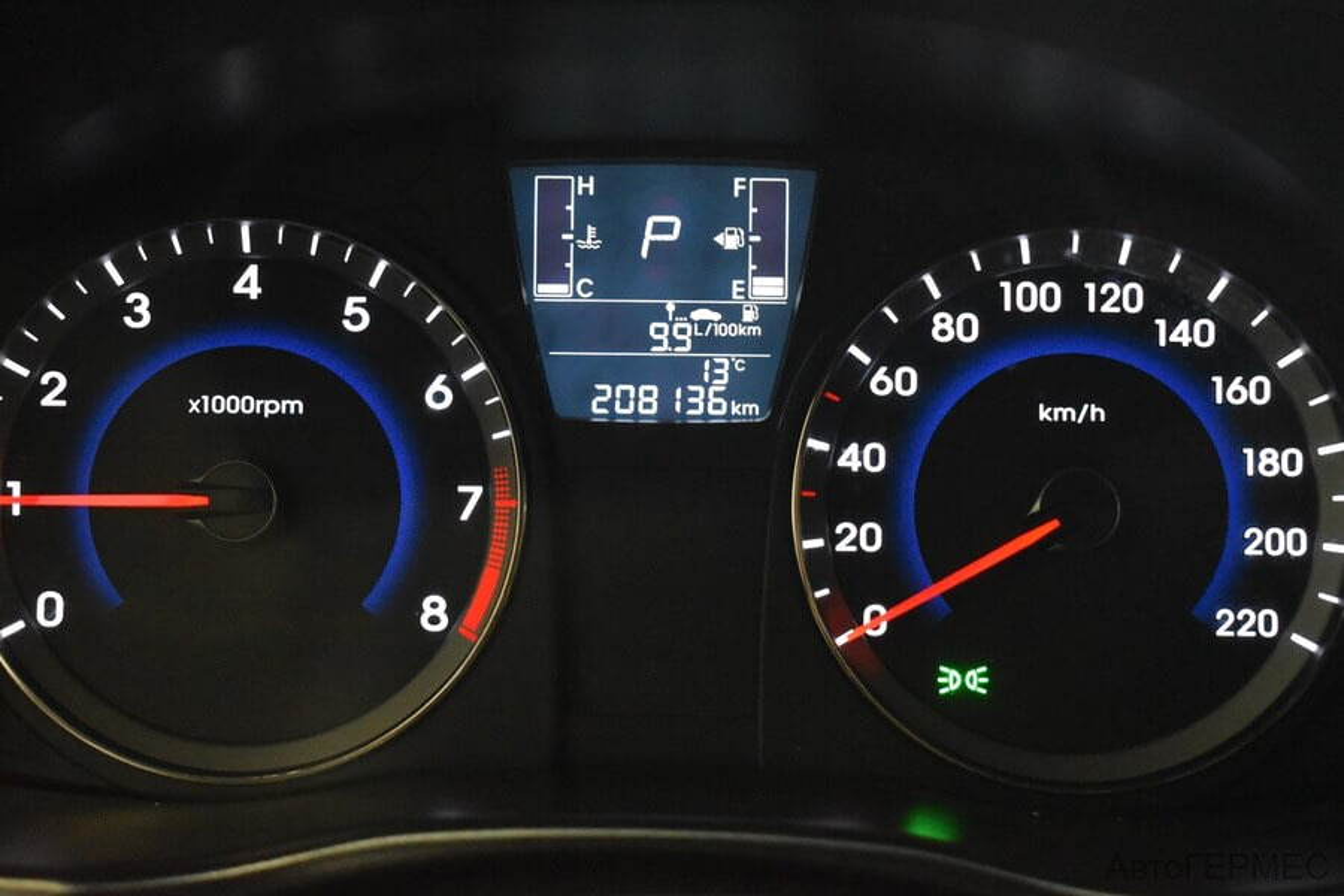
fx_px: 2240
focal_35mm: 60
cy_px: 448
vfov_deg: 22.6
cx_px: 672
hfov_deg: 33.4
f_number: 4.8
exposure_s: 1/50
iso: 6400
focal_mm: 40
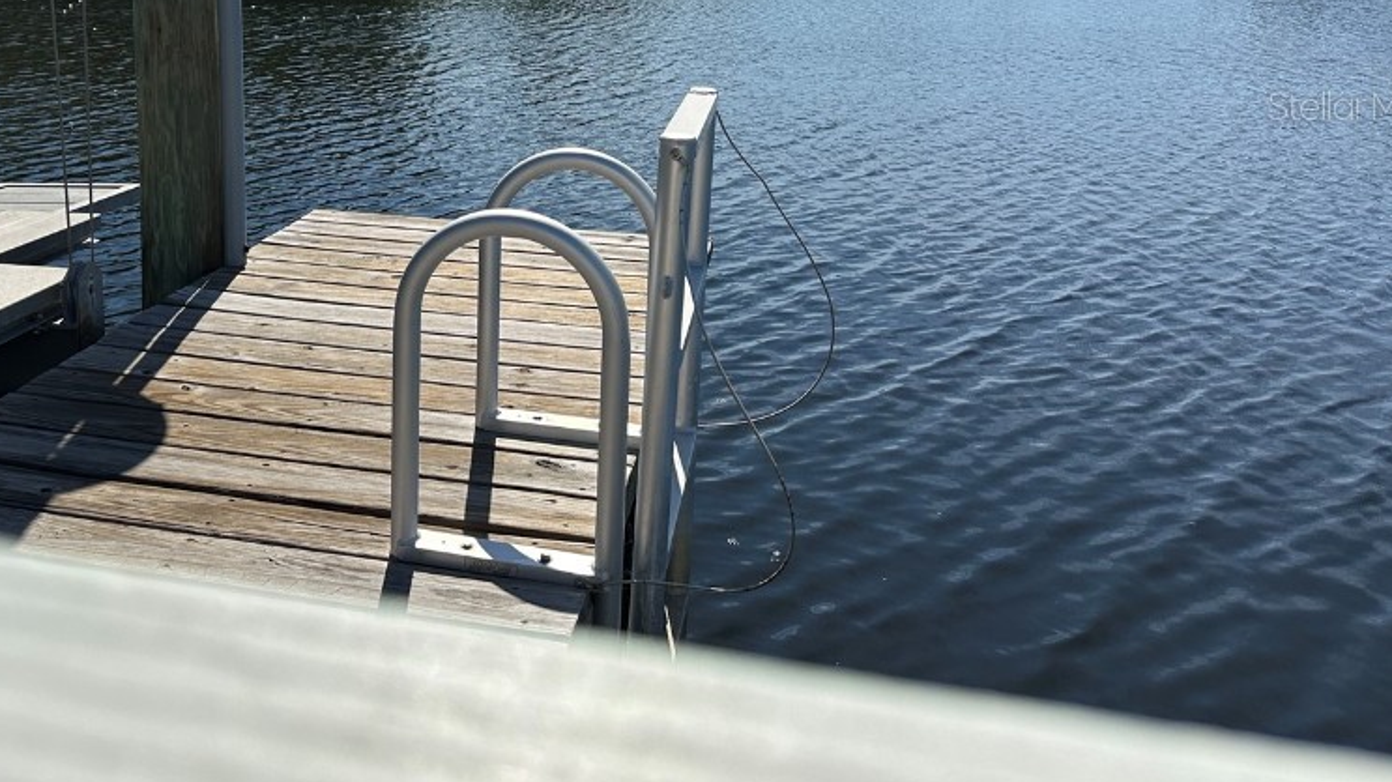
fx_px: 1328
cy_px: 105
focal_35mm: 36
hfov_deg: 54.4
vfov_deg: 31.5
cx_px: 486
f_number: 1.78
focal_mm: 6.86
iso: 80
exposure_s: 1/8929
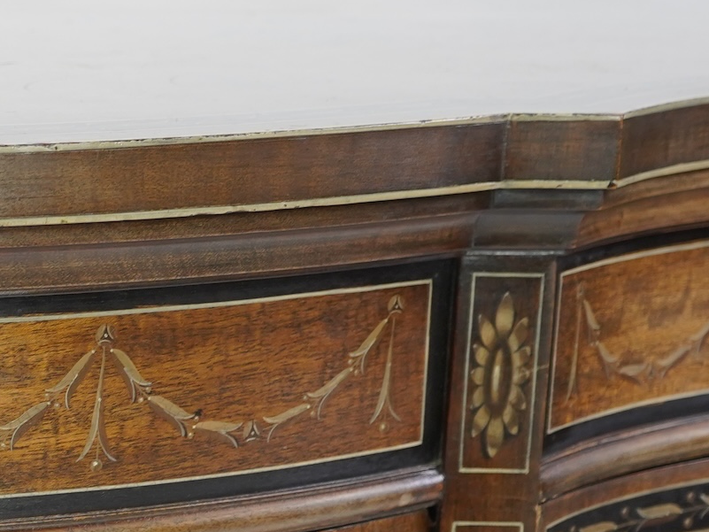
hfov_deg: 14.6
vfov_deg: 11.8
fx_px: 2581
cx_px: -358
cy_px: 316
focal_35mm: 126
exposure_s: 1/60
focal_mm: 35
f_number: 5
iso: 640
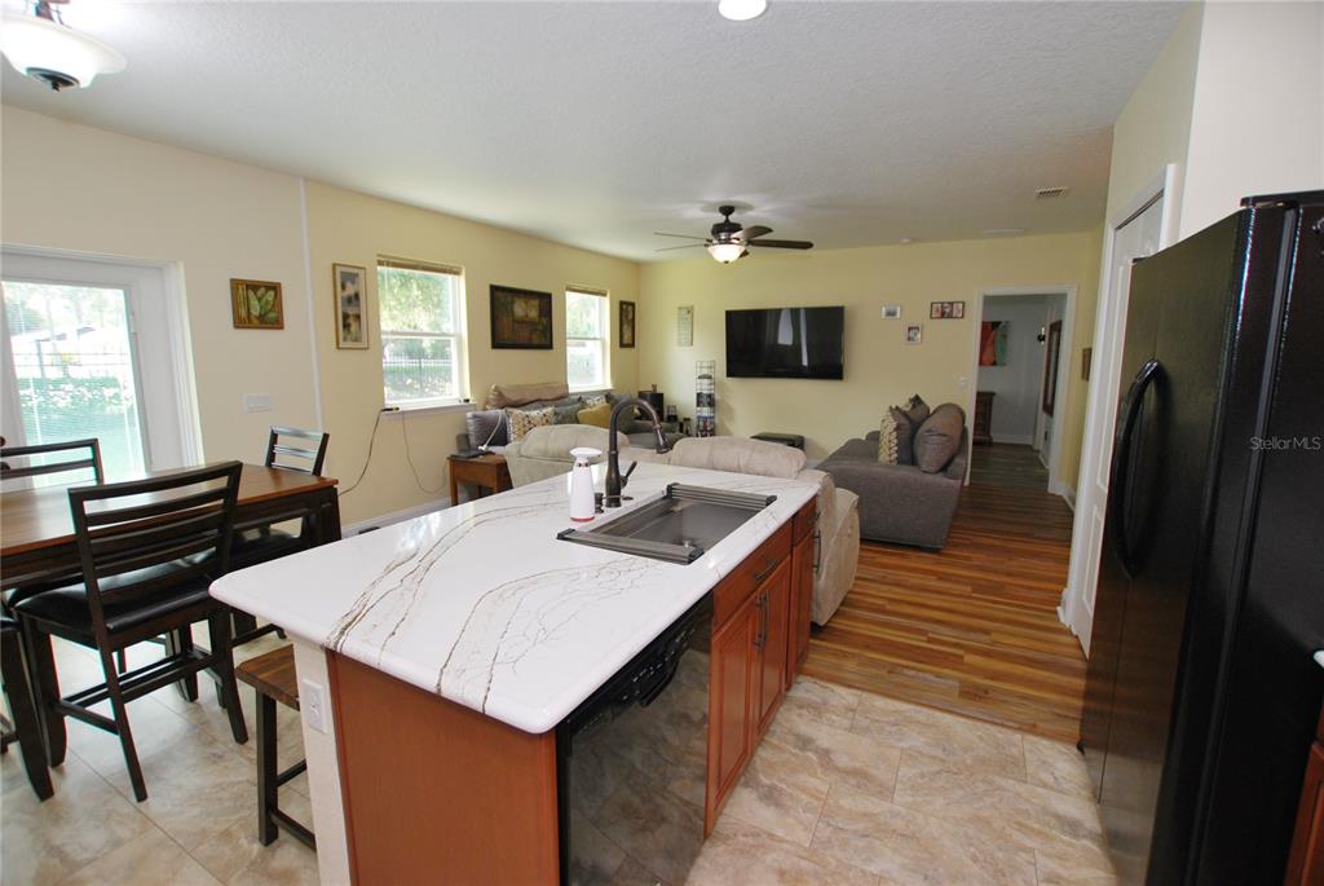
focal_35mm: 15
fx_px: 552
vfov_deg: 77.5
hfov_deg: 100.3
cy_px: 443
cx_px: 662
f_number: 4
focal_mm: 10
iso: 200
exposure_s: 1/60
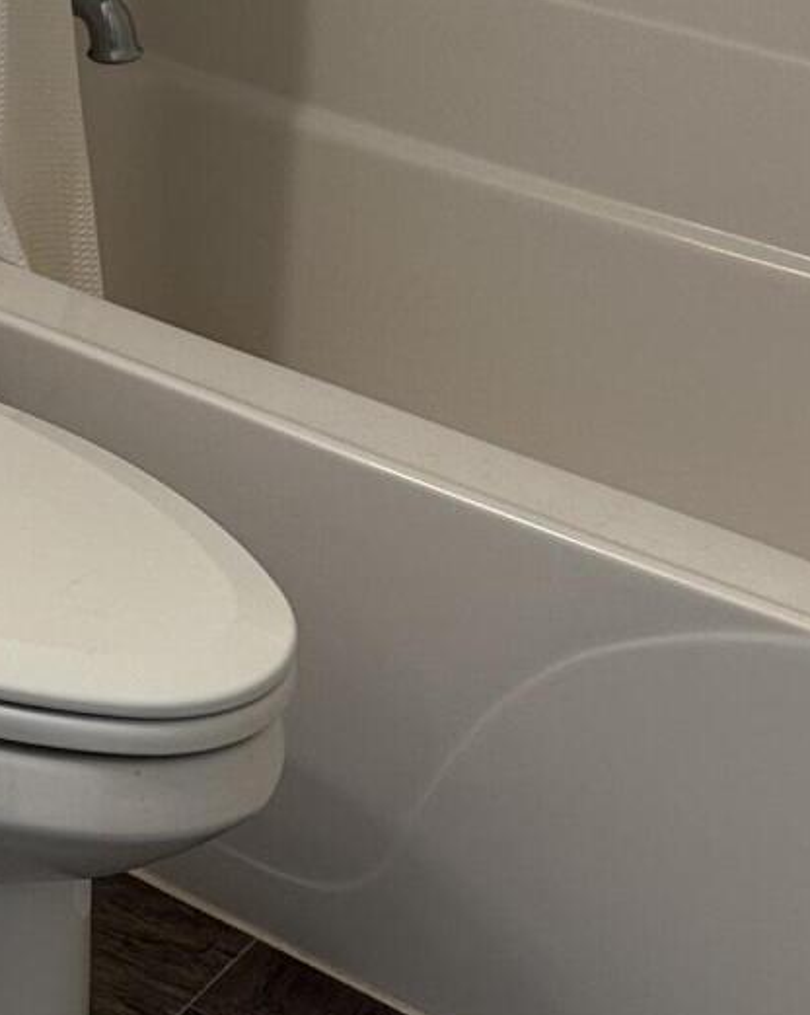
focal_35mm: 90
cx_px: -421
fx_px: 2700
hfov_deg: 15.6
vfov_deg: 19.2
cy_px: -405
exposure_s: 1/120
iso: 125
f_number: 1.78
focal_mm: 6.86
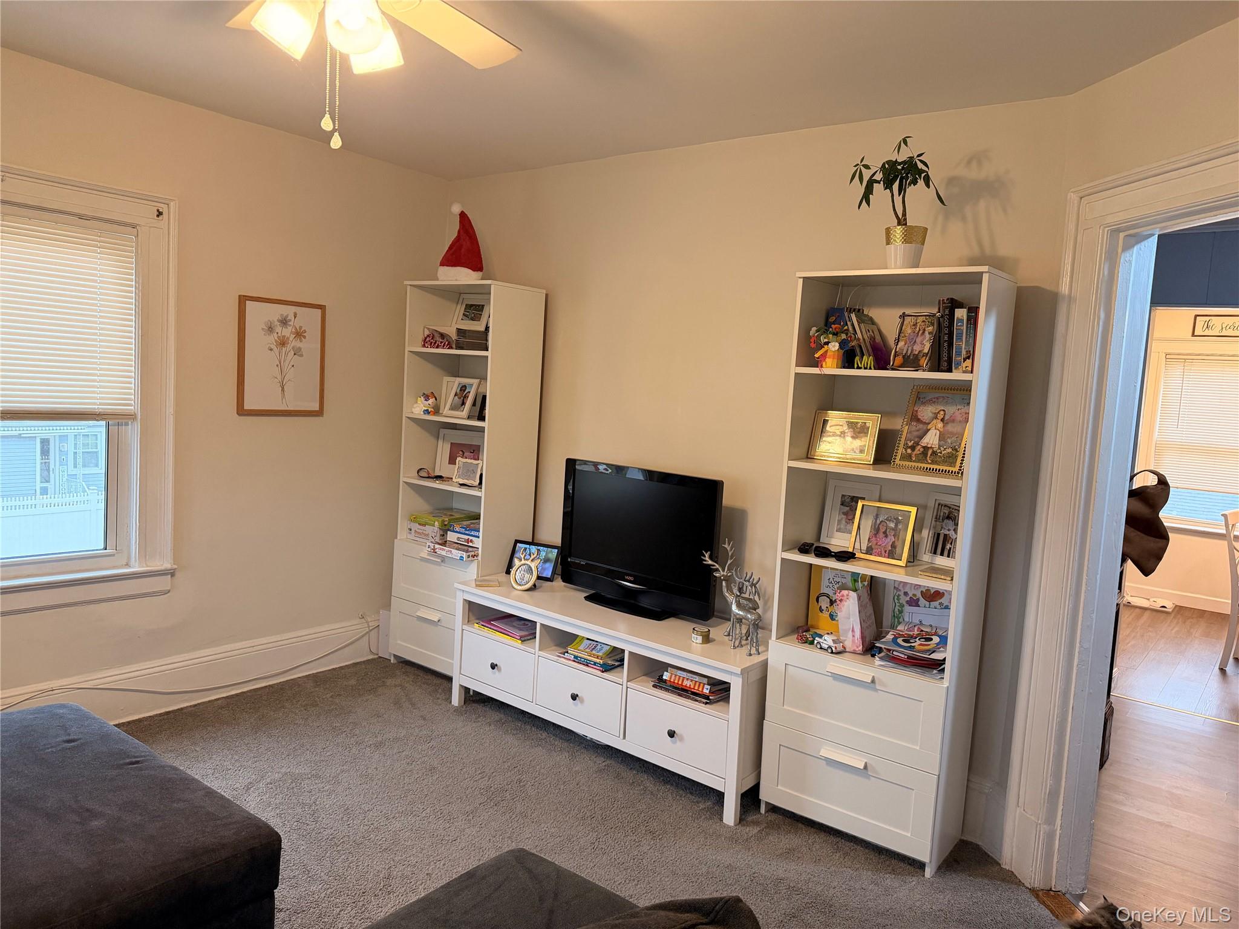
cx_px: 620
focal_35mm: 24
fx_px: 859
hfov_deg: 71.6
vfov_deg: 56.8
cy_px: 464
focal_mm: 6.76
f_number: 1.78
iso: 400
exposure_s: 1/120
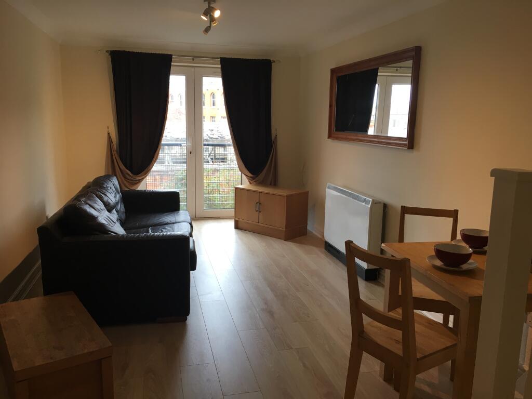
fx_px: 446
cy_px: 200
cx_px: 266
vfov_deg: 48.2
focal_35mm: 29
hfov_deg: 61.7
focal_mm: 4.15
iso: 25
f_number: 2.2
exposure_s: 1/33
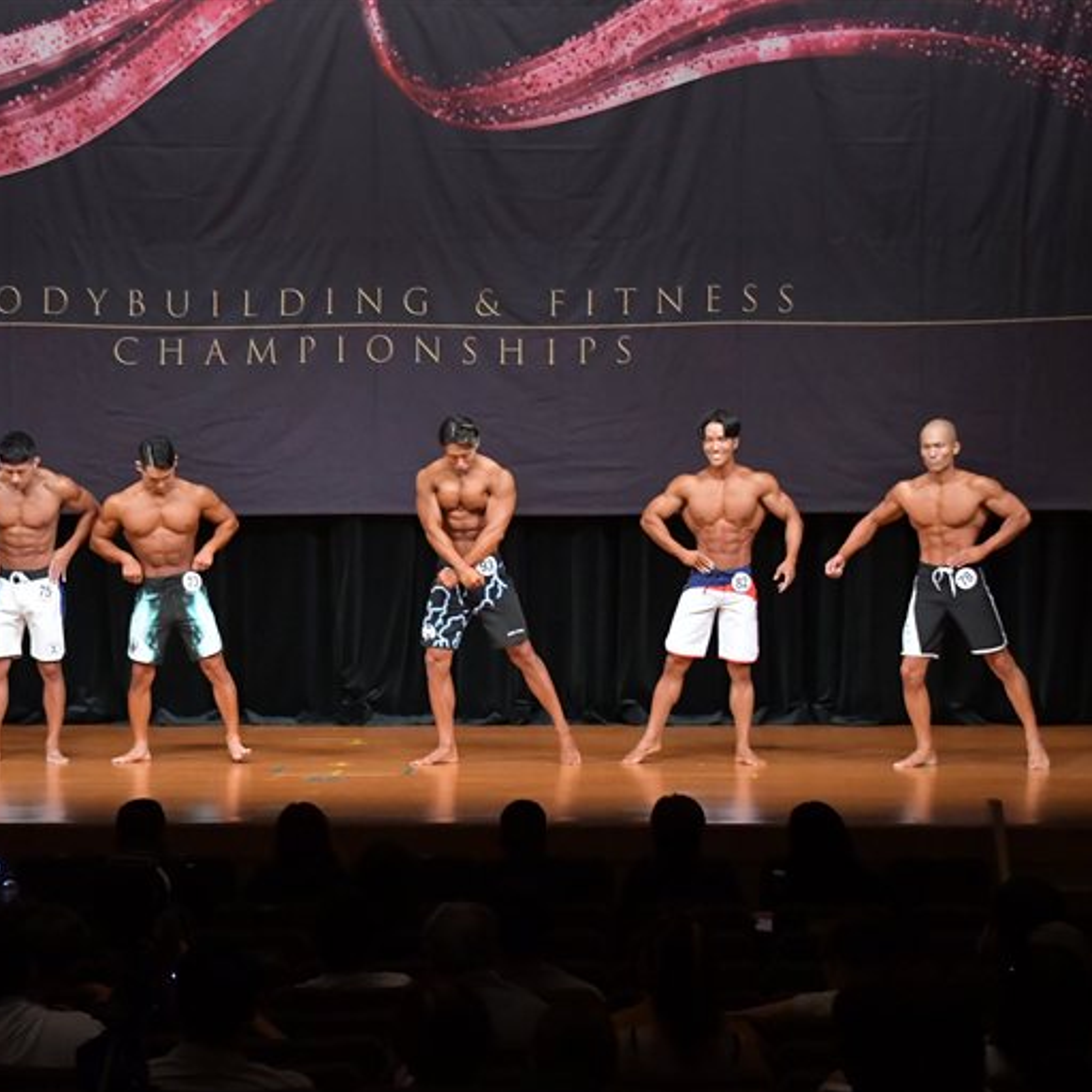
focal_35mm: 135
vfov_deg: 12.9
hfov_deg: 12.9
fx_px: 4818
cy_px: 548
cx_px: 425
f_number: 5.6
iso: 5000
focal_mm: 70
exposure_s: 1/400
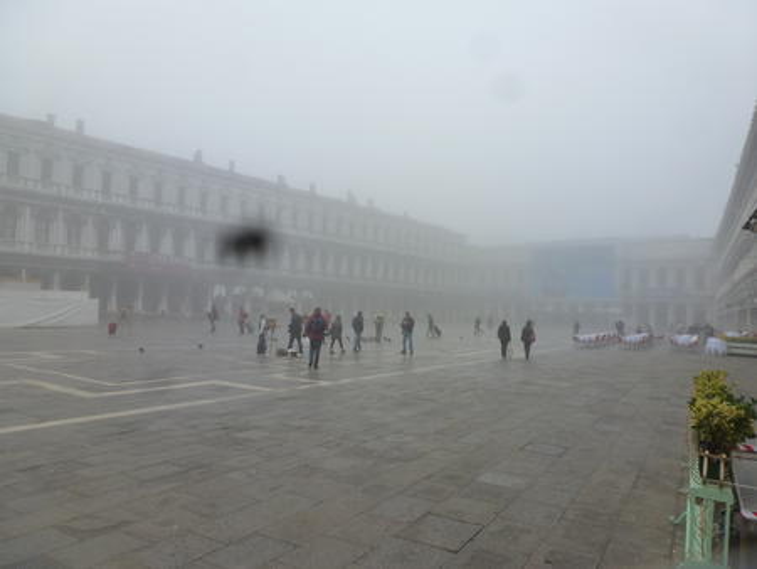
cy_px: 284
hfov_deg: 71.6
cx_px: 378
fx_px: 525
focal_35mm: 24
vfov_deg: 56.9
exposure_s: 1/125
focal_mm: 4.3
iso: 160
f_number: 4
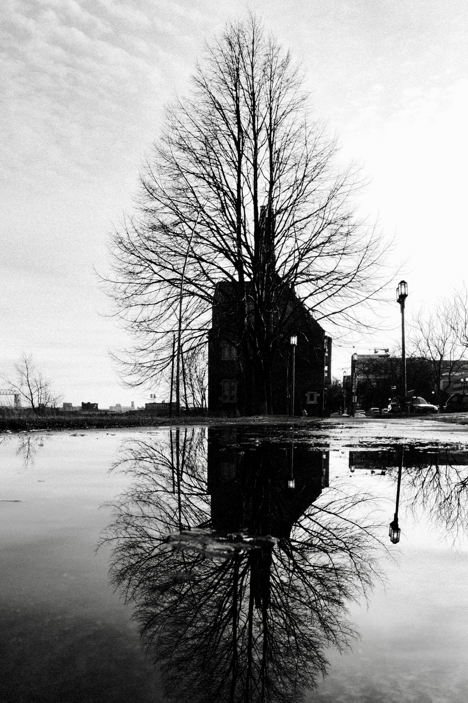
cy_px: 427
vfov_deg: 75.1
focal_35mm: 23
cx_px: 261
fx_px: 448
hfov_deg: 55.0
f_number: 9
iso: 125
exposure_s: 1/85
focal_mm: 12.2
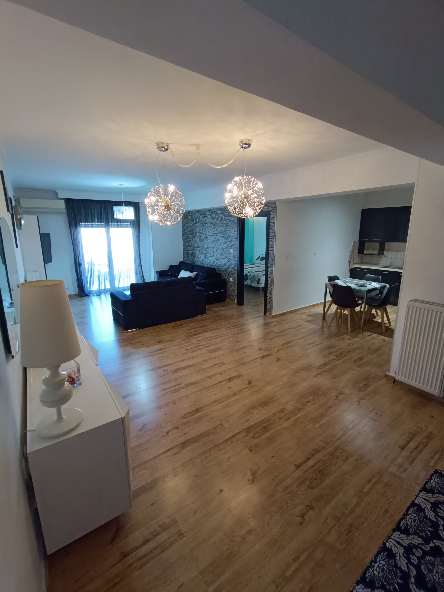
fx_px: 274
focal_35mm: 16
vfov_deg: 94.5
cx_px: 222
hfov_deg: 78.1
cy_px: 296
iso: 949
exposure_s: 1/50
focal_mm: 1.66
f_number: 2.2
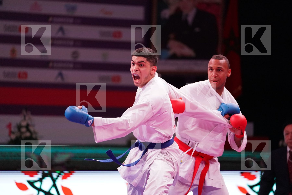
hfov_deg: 10.3
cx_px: 146
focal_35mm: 200
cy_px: 98
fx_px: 1622
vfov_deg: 6.9
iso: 5000
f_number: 2.8
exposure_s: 1/1000
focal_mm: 200
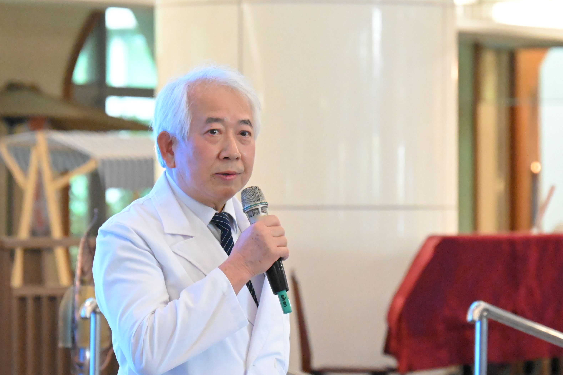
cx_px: 253
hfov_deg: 6.8
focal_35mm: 305
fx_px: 4769
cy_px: 196
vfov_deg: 4.5
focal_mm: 165
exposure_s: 1/100
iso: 12800
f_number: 6.3
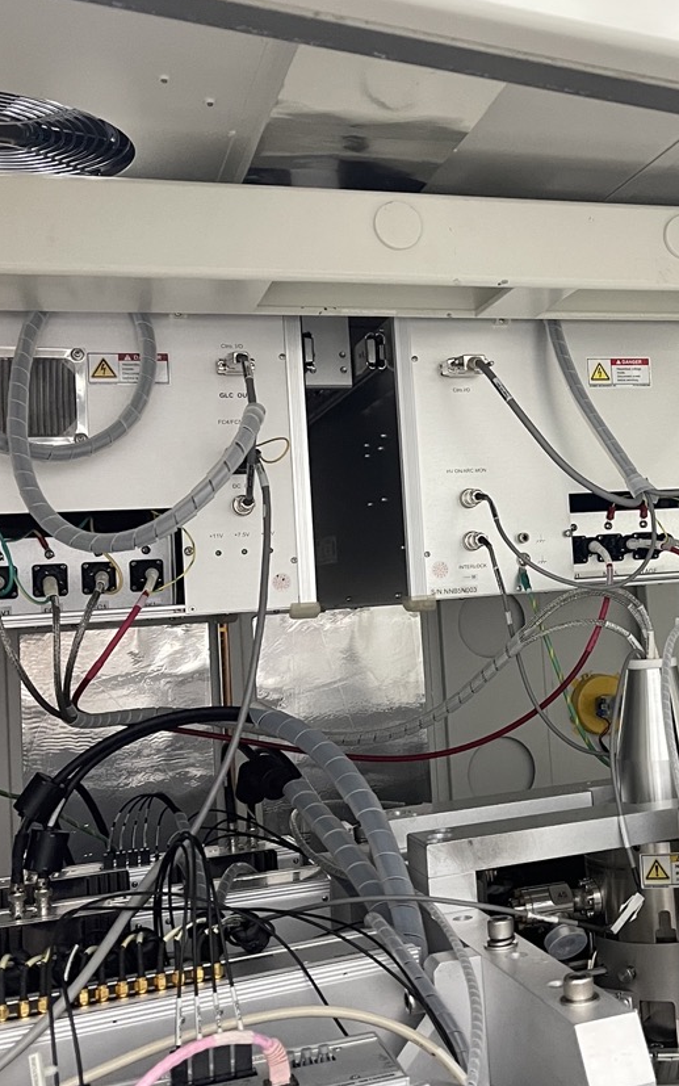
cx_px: 563
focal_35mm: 41
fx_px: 1214
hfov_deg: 30.3
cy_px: 520
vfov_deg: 48.2
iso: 320
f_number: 1.6
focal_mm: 5.1
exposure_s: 1/60
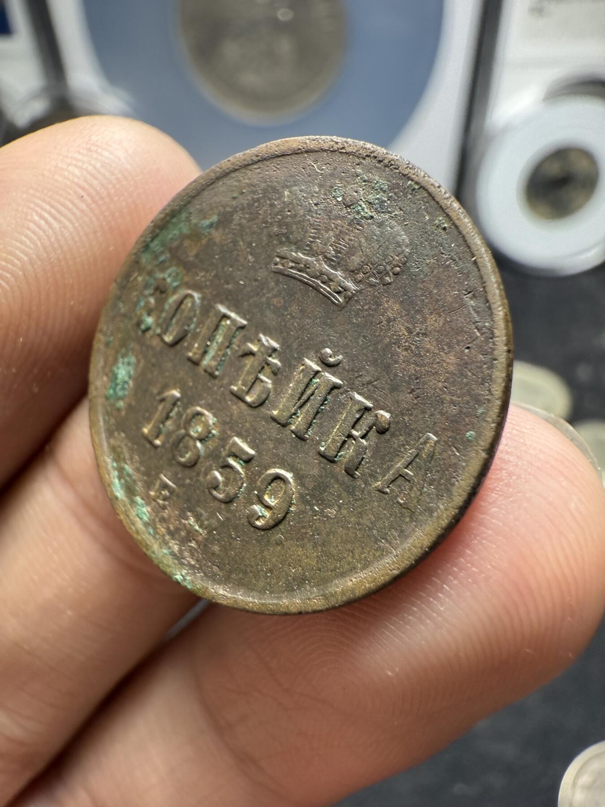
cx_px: 302
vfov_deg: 71.6
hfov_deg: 56.8
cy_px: 404
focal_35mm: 24
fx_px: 559
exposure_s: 1/99
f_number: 2.2
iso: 200
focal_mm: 2.22
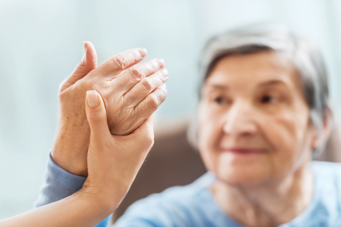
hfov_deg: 10.8
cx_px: 170
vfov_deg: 7.2
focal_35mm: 190
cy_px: 114
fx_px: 1800
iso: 100
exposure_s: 1/125
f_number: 2.8
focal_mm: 190
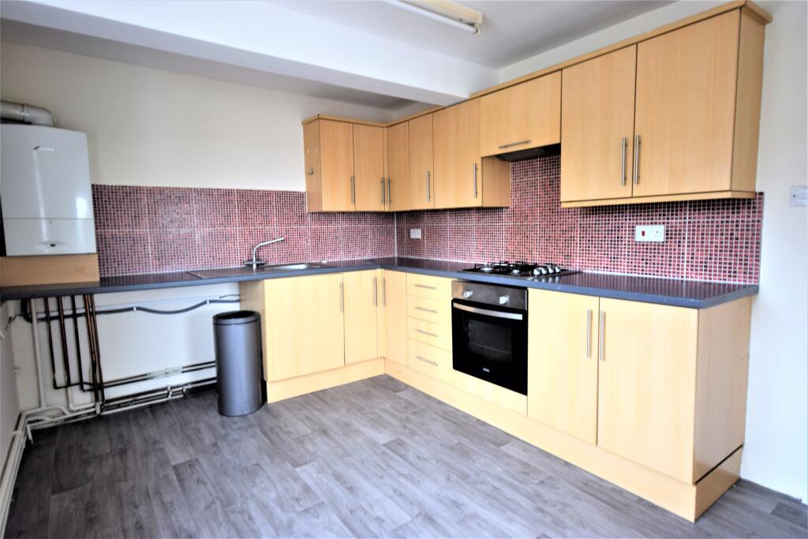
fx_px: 438
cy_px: 270
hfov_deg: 85.4
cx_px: 404
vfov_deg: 63.2
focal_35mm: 20
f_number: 4.5
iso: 320
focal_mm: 13
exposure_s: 1/20
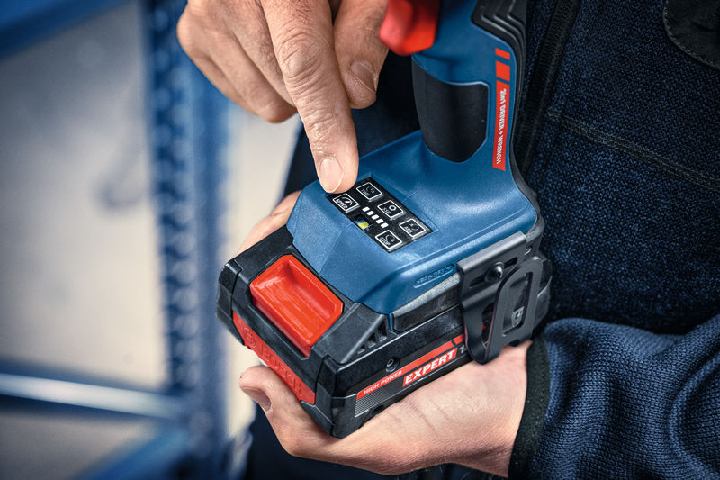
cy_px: 240
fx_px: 1400
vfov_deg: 19.4
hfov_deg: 28.8
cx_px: 360
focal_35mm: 70
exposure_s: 1/160
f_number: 5
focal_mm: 70
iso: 800
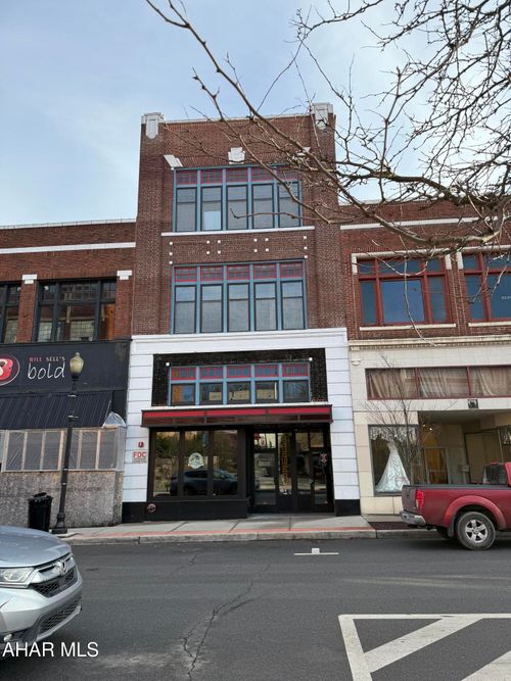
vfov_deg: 71.6
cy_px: 340
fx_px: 473
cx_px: 256
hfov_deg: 56.8
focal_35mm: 24
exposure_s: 1/1949
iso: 100
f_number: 1.78
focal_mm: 6.76
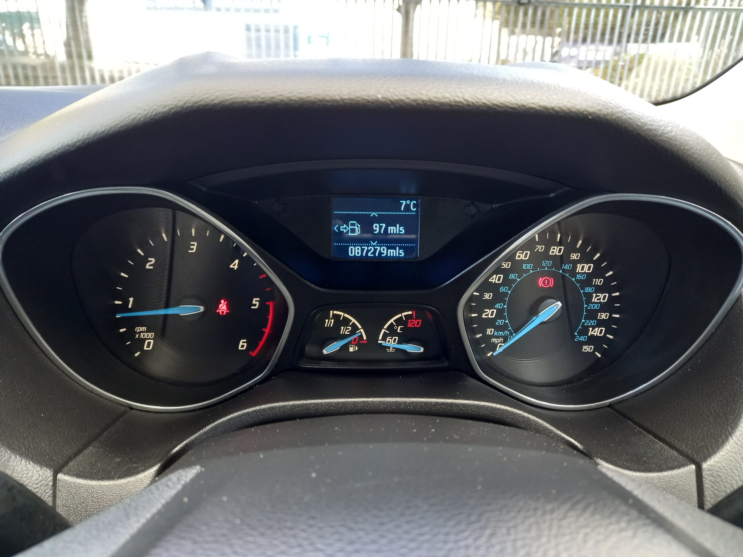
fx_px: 537
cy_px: 278
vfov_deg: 54.9
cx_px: 372
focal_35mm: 25
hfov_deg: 69.4
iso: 160
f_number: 2
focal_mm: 4.6
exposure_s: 1/30
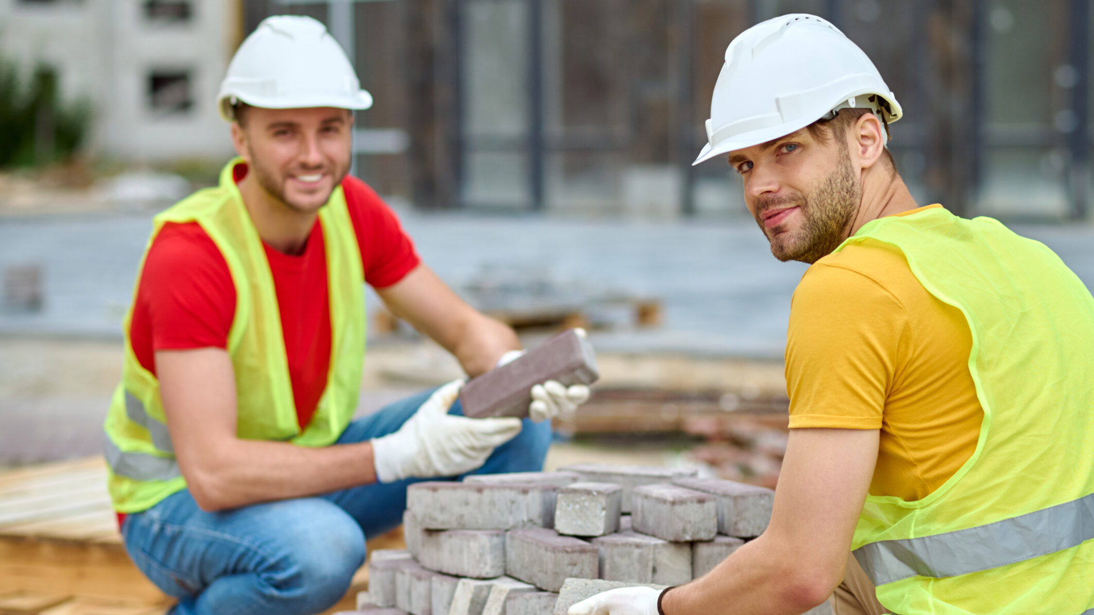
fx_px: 3104
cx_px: 642
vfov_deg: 11.3
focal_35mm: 107
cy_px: 409
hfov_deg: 20.0
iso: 500
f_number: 2.5
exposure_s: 1/1250
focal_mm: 85
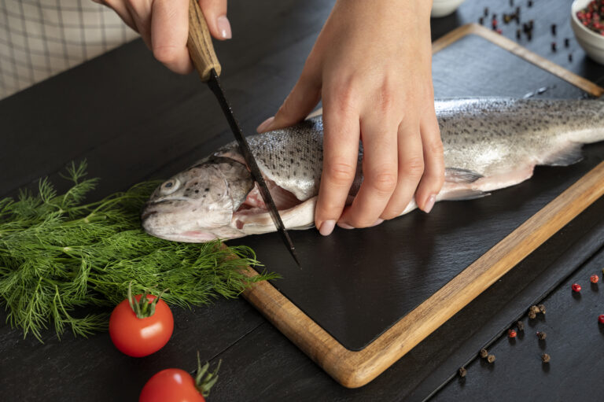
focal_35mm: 50
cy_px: 201
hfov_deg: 39.6
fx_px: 838
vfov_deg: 27.0
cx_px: 302
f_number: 5
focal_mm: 50
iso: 800
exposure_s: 1/160
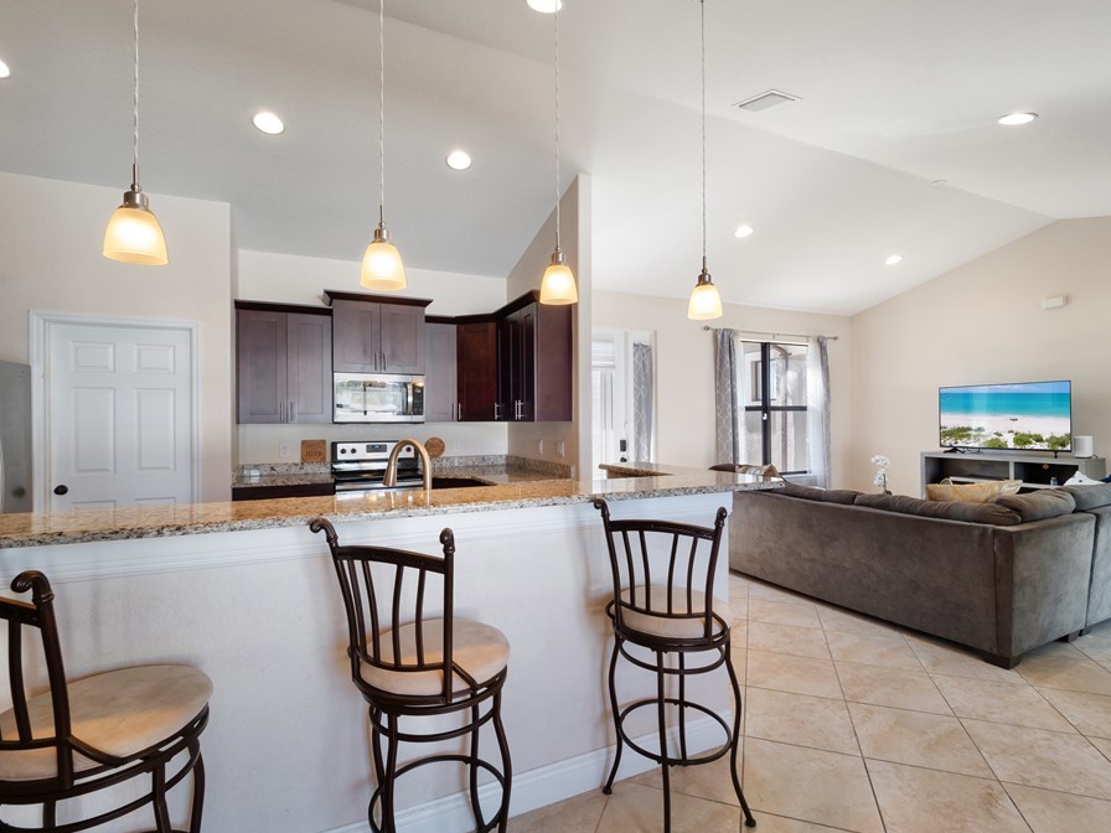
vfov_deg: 78.1
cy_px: 430
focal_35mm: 16
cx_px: 564
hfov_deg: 94.5
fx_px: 514
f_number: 7.1
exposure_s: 1/15
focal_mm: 7
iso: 200
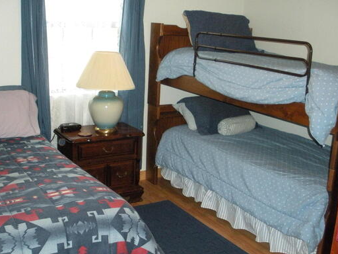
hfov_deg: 42.1
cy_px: 132
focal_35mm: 45
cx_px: 160
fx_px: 439
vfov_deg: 32.2
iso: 561
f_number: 3.5
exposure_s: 1/60
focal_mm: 6.3
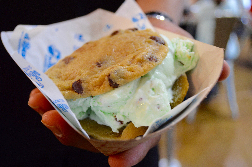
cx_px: 126
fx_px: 304
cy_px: 84
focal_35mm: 44
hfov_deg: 45.0
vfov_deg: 30.8
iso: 400
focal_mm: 29
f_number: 4.5
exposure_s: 1/15
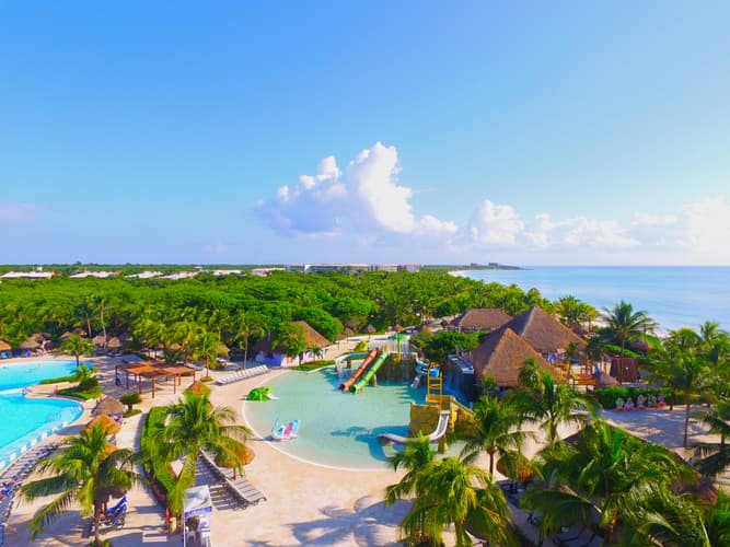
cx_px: 365
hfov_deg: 81.8
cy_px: 274
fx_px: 422
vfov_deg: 66.0
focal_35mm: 20
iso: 100
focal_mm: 3.61
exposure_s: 1/160
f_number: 2.8
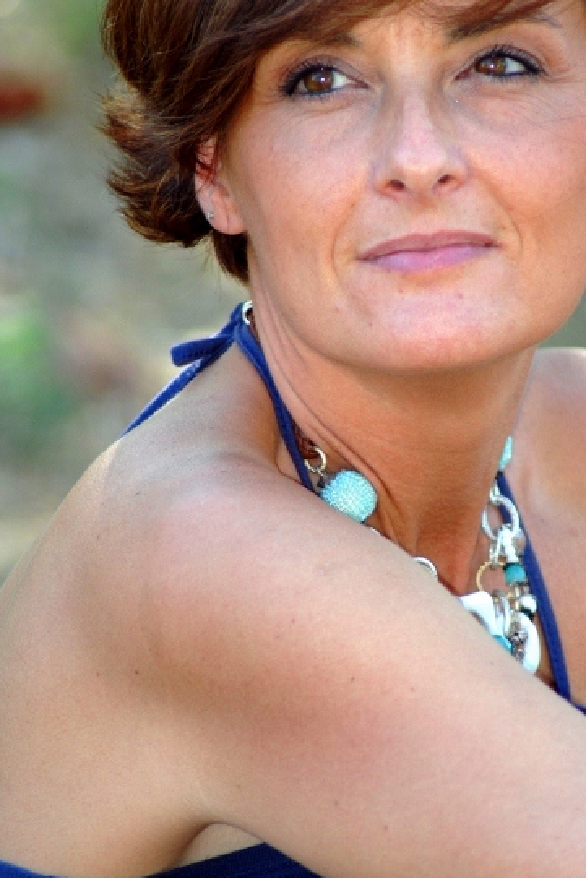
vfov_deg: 4.6
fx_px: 10833
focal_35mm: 444
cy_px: 419
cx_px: 410
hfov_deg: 3.1
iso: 100
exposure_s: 1/160
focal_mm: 200
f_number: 4.8
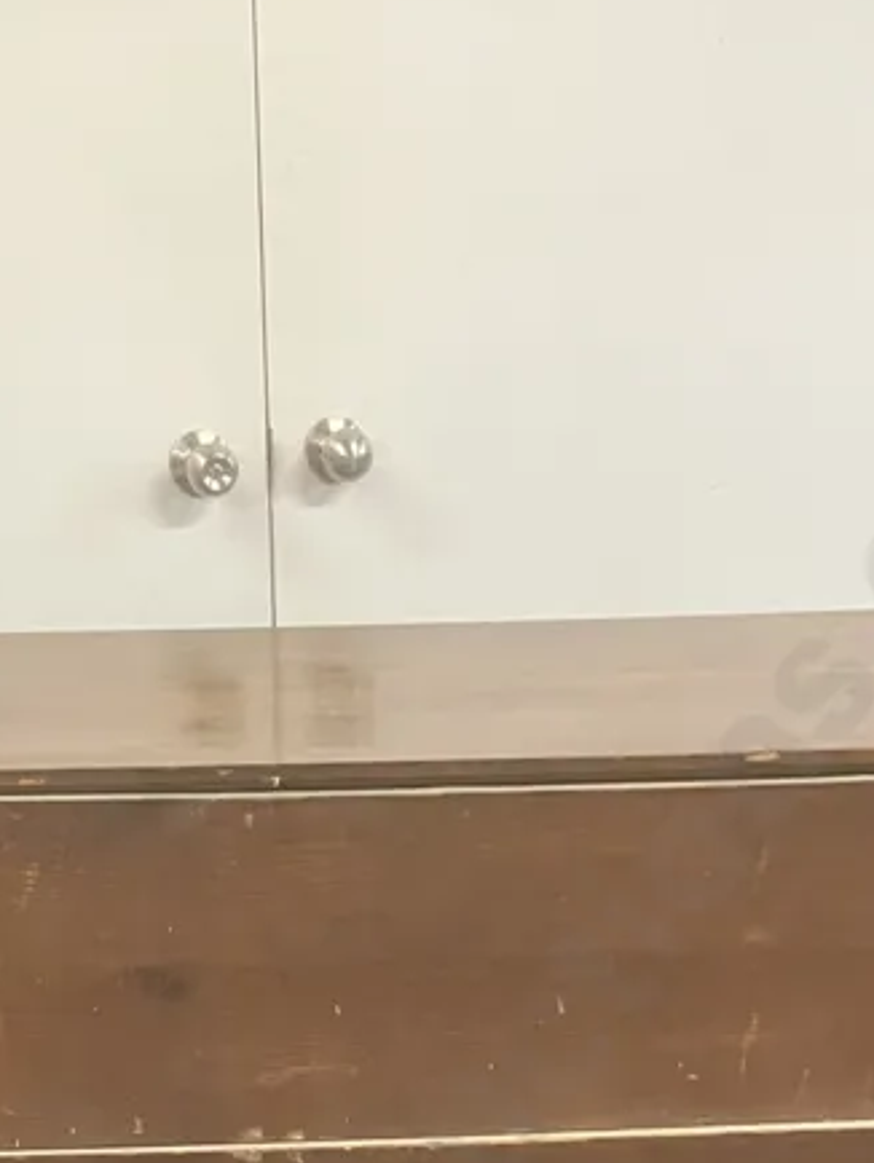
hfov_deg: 22.2
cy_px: 1329
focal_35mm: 66
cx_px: 340
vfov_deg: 26.6
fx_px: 2220
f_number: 1.8
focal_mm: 3.99
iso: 320
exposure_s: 1/50
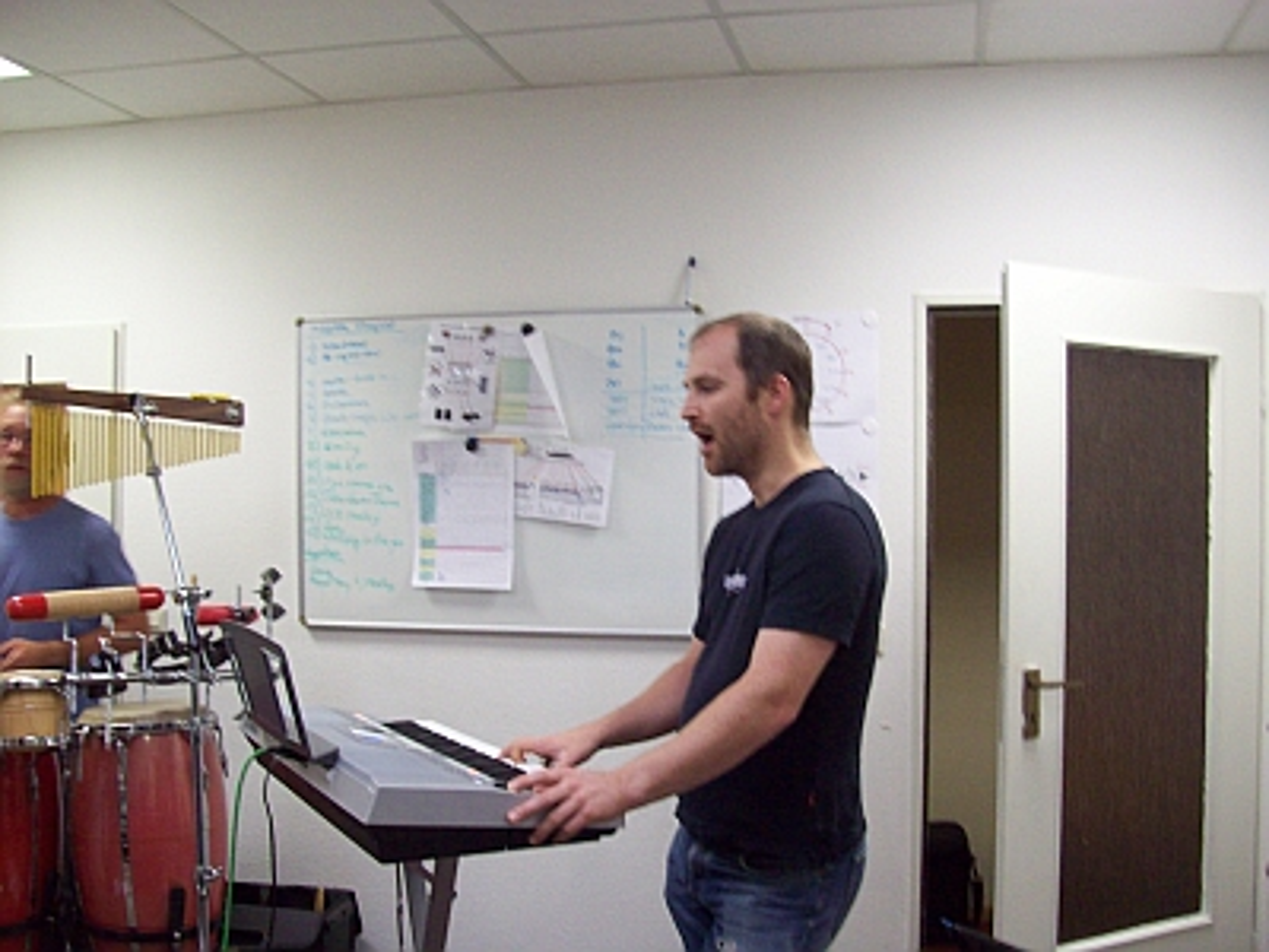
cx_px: 634
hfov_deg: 51.4
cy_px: 476
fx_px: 1320
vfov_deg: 39.7
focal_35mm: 36
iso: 160
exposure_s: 1/10.9
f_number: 2.7
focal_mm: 6
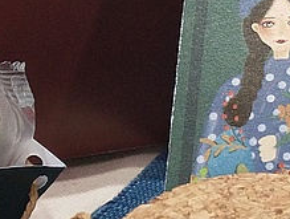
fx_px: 1468
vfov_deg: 8.5
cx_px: 685
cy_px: 220
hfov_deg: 10.0
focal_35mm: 175
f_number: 1.8
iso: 130
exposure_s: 1/50
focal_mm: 3.95
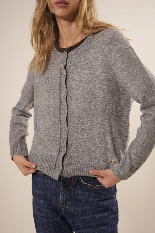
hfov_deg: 27.0
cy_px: 116
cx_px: 78
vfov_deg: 39.6
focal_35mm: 50
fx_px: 323
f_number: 3.2
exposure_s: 1/100
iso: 640
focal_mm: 50
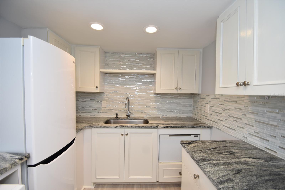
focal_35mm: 15
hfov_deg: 100.4
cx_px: 142
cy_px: 95
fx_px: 119
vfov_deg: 77.3
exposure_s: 1/60
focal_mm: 10
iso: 220
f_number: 4
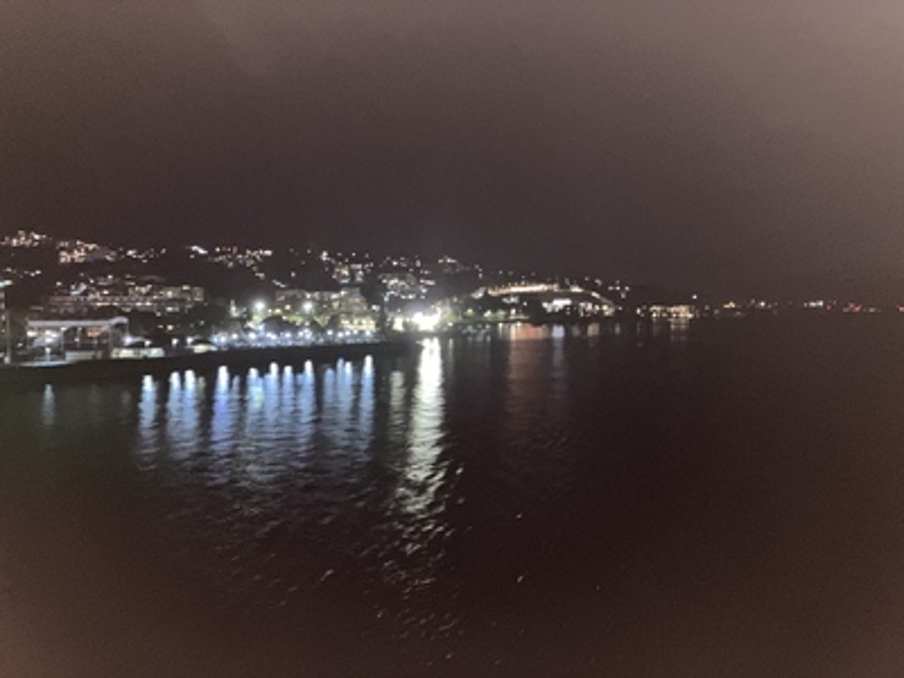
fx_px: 731
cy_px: 339
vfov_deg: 49.7
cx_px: 452
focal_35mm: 28
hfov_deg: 63.4
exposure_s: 1/4
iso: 400
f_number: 1.8
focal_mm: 3.99
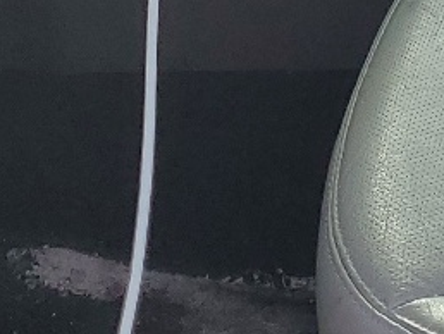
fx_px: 2067
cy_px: -296
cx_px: 642
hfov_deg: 11.8
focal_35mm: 161
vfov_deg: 8.8
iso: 50
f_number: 1.5
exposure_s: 1/588
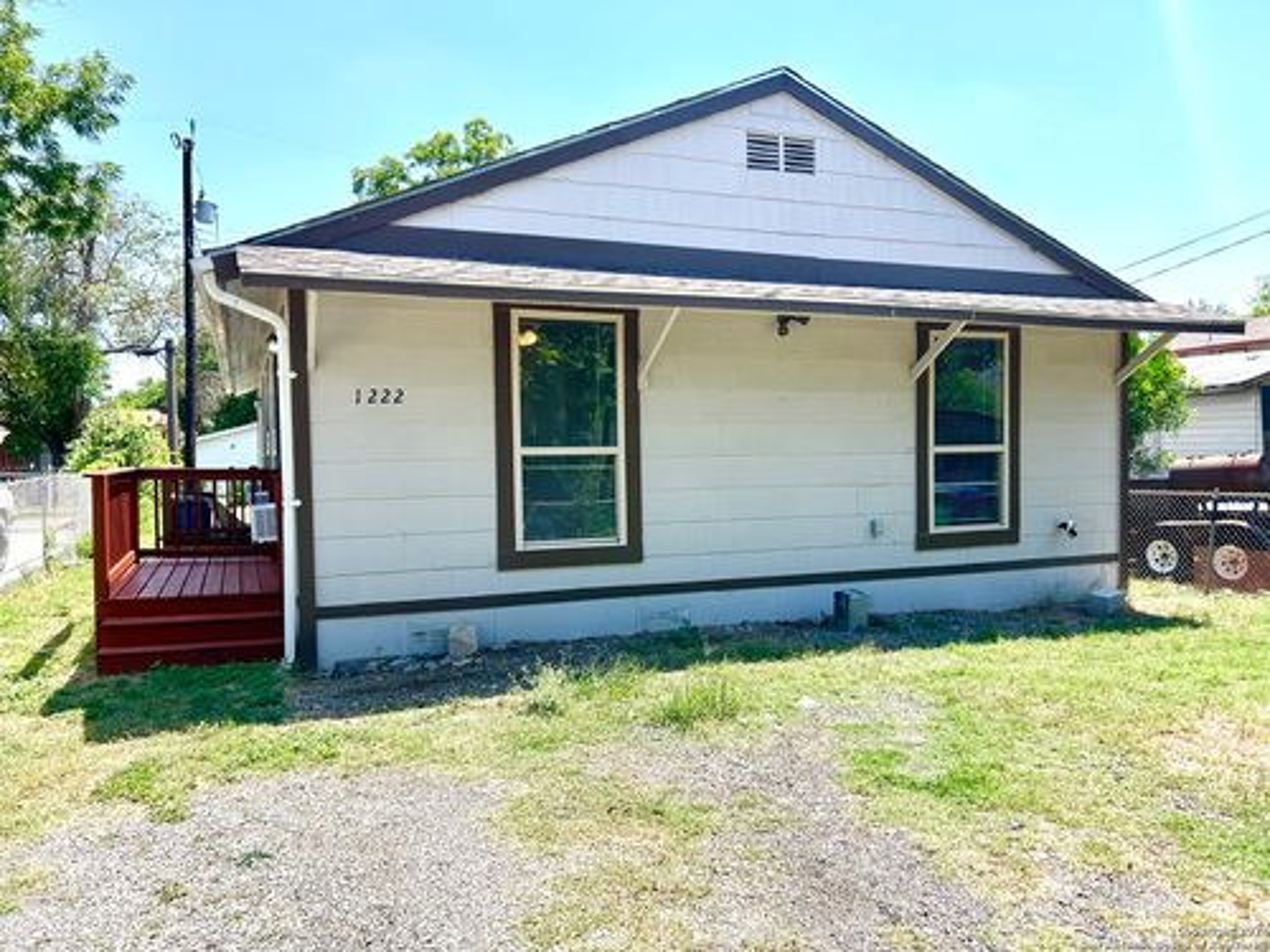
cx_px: 635
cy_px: 476
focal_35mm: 26
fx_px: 954
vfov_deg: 53.1
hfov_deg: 67.3
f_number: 1.5
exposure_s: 1/2404
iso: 50
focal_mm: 5.7
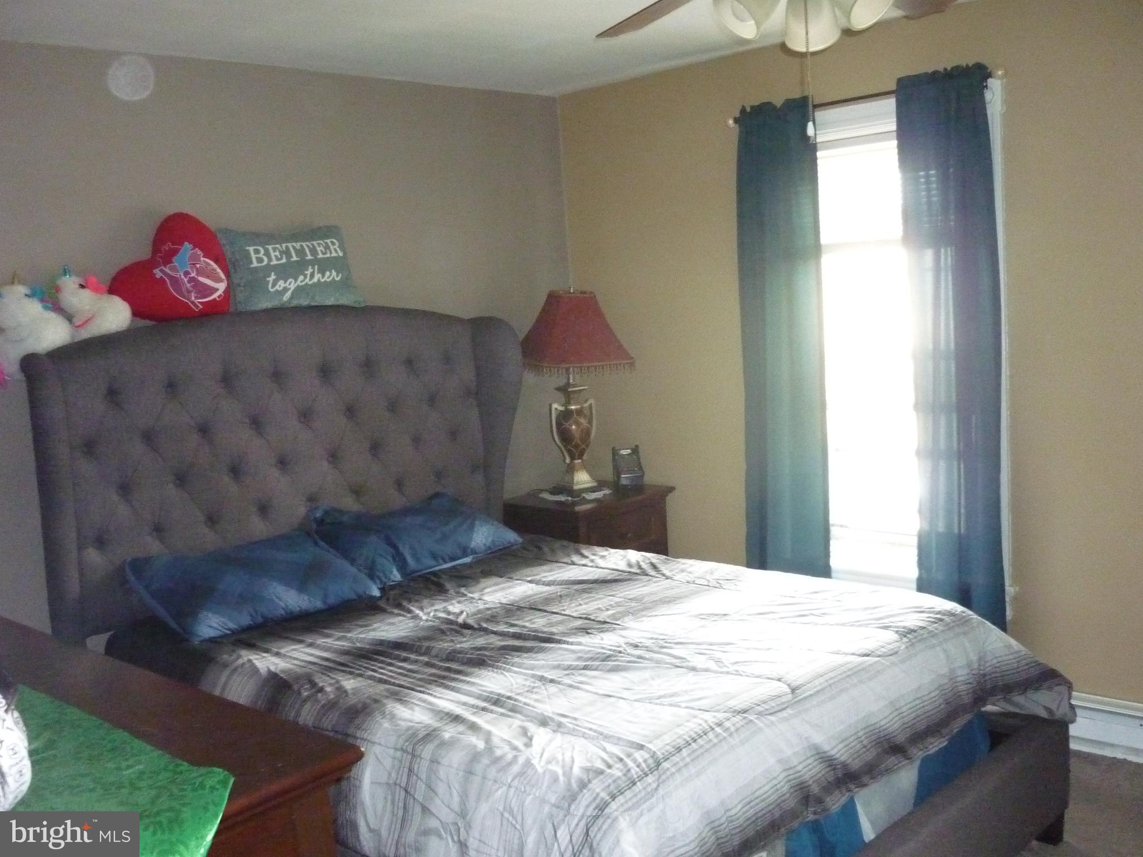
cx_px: 572
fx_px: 1090
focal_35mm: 33
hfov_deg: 55.4
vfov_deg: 42.9
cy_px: 428
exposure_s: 1/50
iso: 1000
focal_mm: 5.5
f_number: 2.8
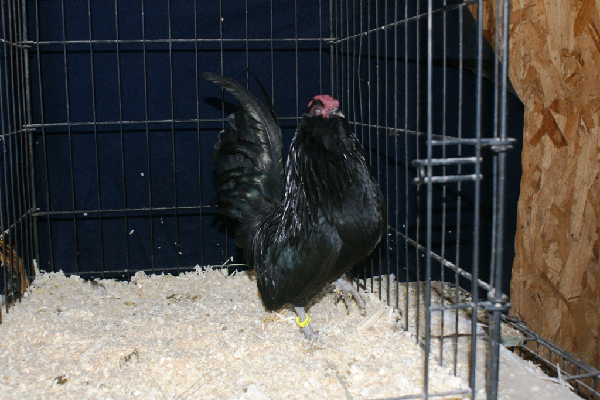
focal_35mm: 42
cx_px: 300
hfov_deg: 46.4
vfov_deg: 31.9
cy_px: 200
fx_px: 700
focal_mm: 28
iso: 800
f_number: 5.6
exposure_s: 1/60
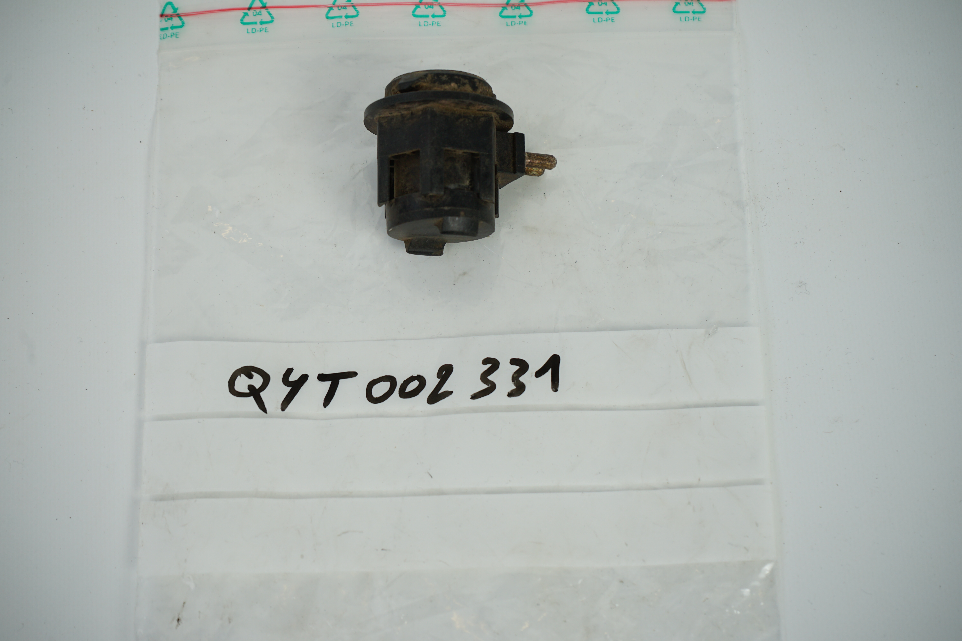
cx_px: 481
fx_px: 1870
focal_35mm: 70
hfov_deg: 28.8
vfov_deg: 19.5
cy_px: 320
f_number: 7.1
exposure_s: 1/200
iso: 200
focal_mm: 70
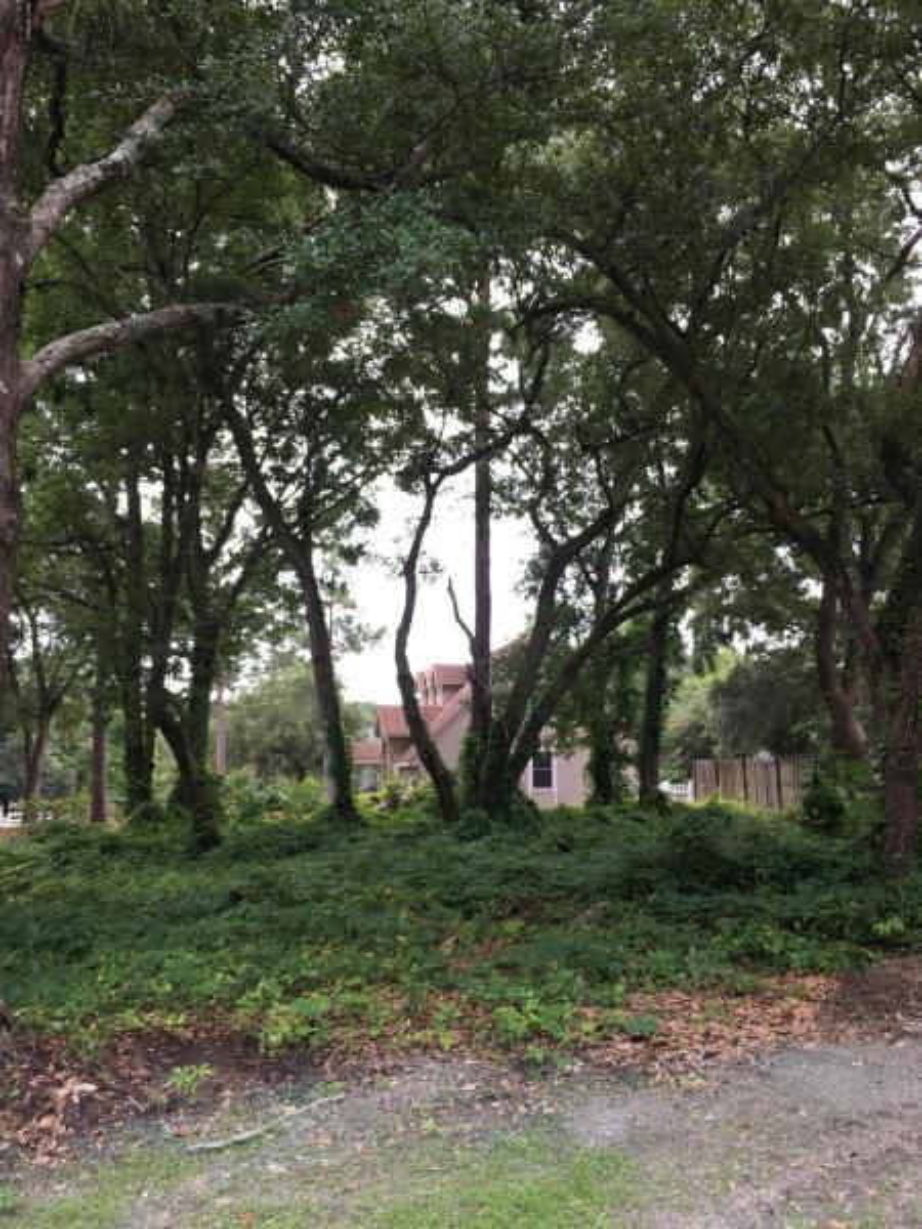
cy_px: 614
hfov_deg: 48.2
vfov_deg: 61.7
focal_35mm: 29
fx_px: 1030
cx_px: 461
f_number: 2.2
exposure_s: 1/120
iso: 25
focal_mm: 4.15
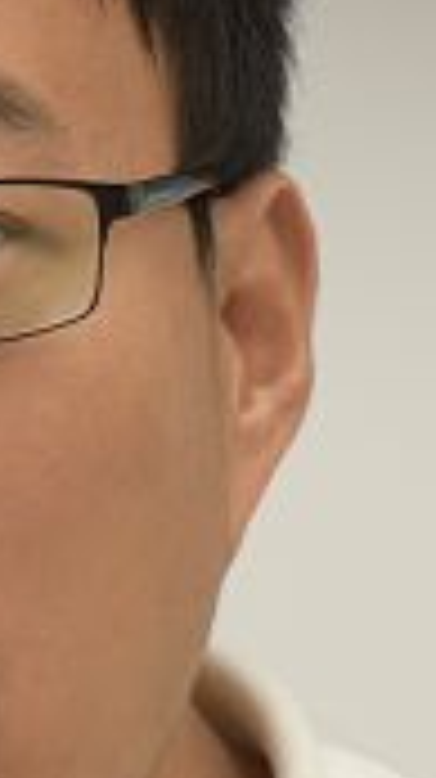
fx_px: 30019
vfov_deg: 1.5
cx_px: -427
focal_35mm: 1457
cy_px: 1100
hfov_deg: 0.8
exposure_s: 1/200
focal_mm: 200
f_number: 2.8
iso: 640
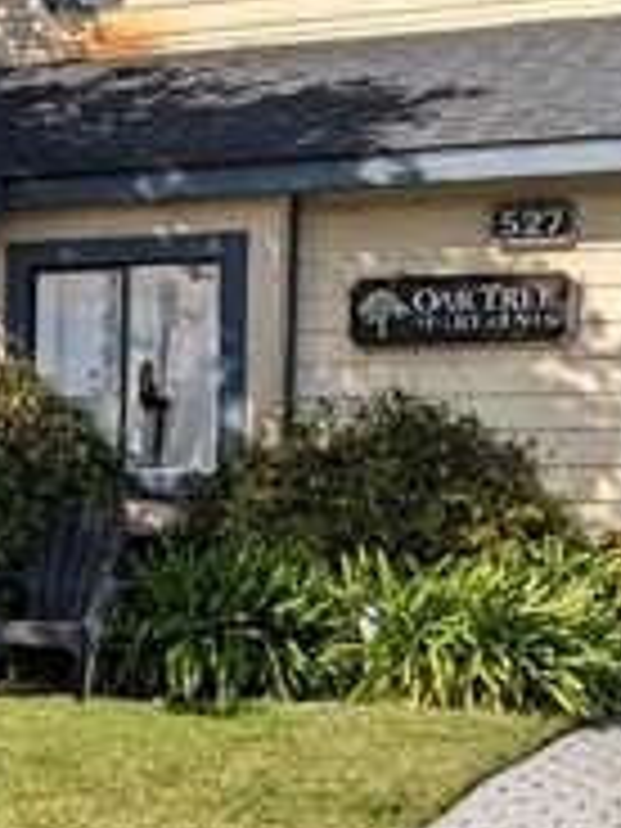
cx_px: 81
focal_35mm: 94
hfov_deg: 15.6
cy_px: 500
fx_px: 2248
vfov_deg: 20.8
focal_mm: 4.38
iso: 49
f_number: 1.73
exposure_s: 1/3356
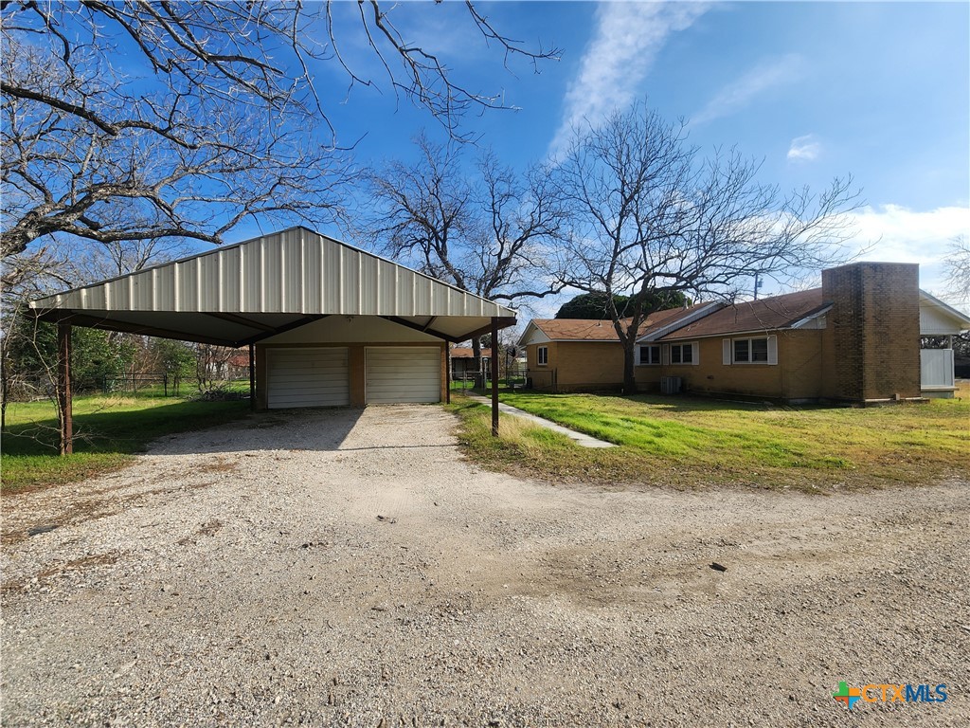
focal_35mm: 13
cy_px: 364
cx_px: 485
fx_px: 364
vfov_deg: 89.9
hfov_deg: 106.2
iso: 50
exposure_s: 1/2234
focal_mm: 2.2
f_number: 2.2
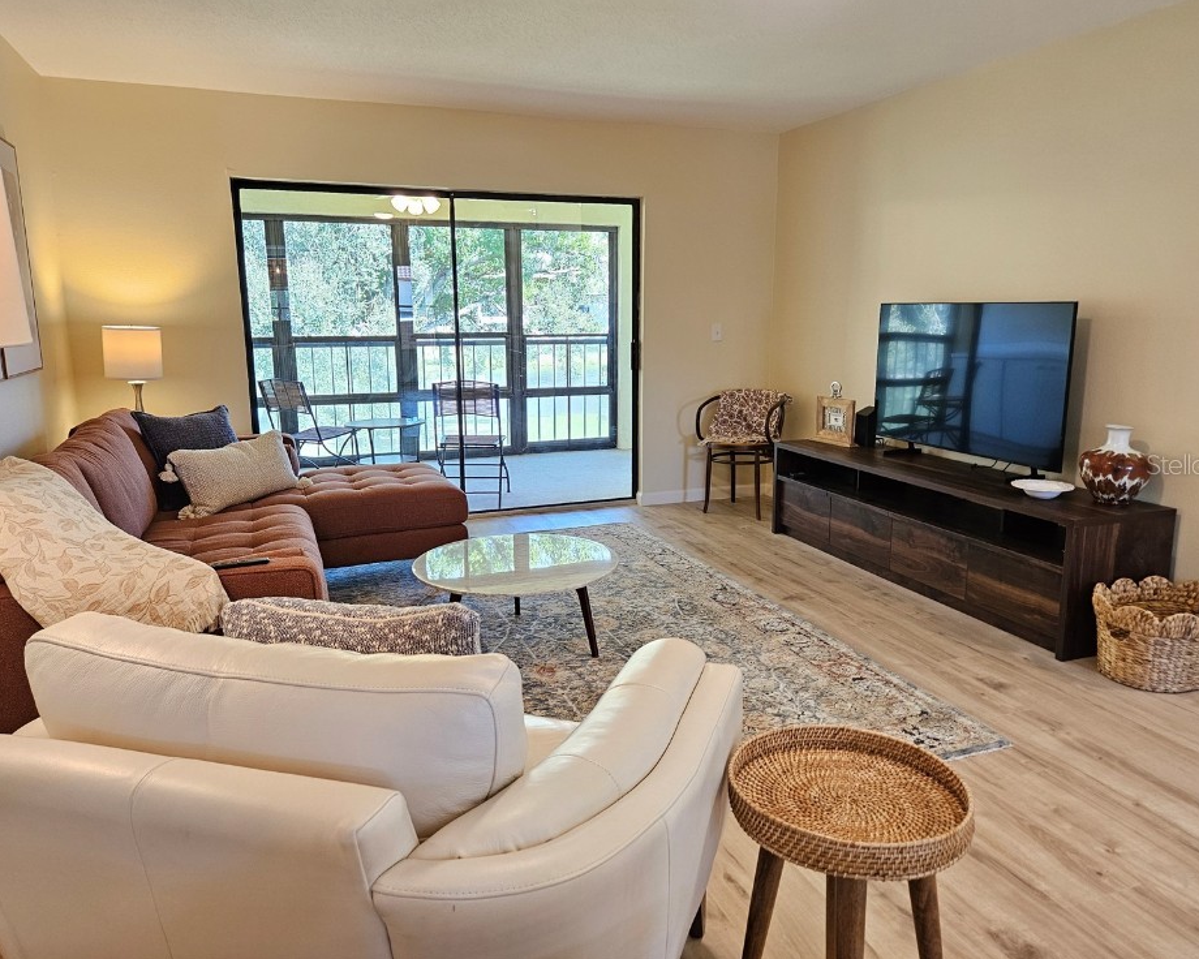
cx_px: 602
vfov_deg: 56.8
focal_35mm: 25
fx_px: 887
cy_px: 464
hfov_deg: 68.1
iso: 320
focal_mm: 5.4
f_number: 1.8
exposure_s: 1/120
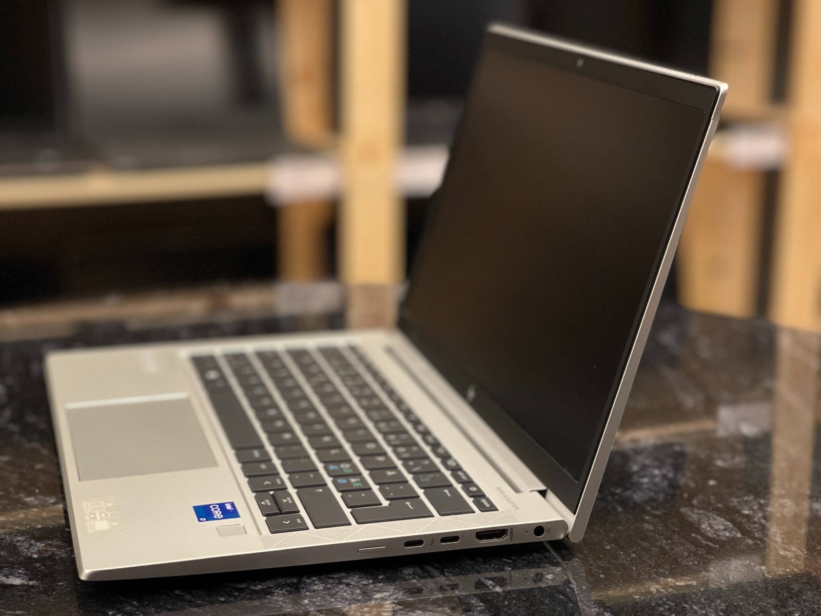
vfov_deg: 22.9
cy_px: 308
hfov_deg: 30.3
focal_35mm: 64
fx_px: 1518
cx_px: 410
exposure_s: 1/64
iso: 250
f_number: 2.2
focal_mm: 7.5
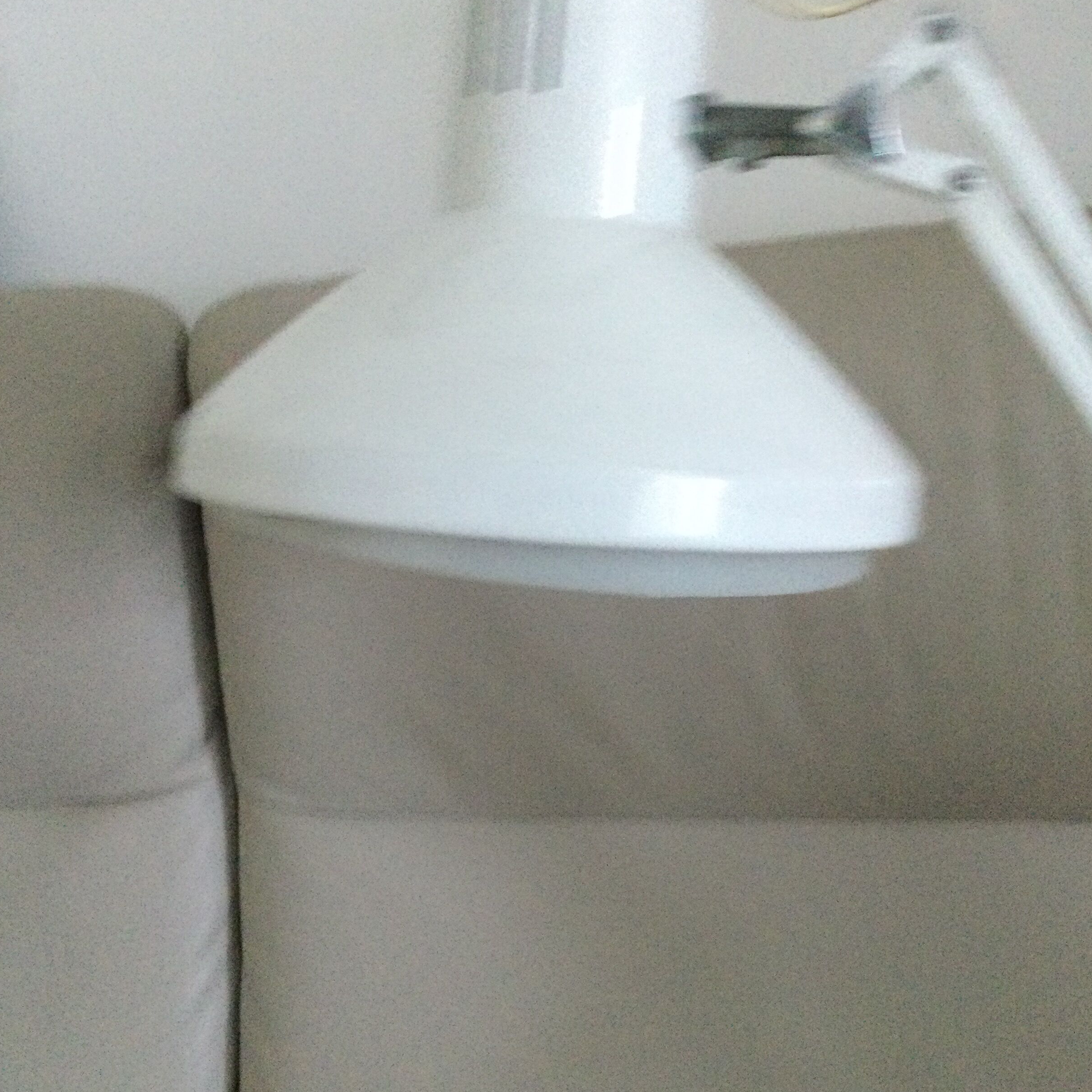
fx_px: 1321
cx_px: 549
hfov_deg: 44.9
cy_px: 581
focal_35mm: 37
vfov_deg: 44.9
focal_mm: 3.3
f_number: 2.4
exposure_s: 1/17
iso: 400
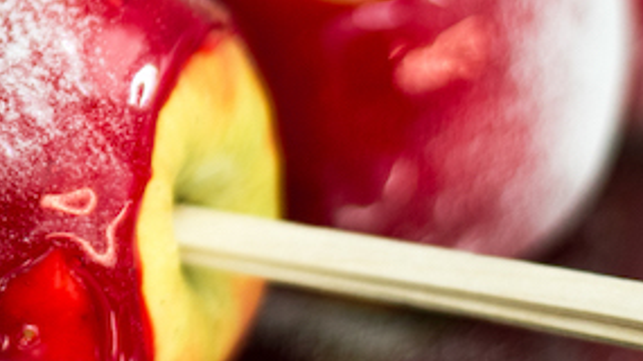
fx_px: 3136
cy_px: -162
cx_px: -180
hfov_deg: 11.4
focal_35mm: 184
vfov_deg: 6.5
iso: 500
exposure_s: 1/100
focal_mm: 50
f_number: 2.2
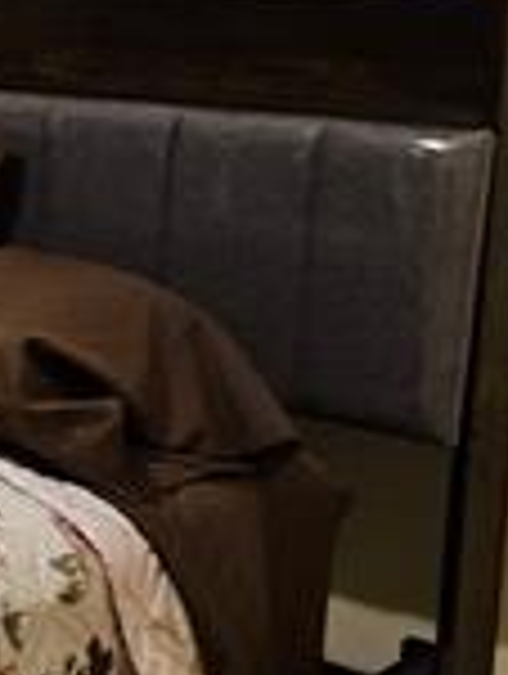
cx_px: -459
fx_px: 1795
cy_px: 248
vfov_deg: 21.2
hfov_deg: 14.0
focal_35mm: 92
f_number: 1.8
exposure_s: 1/40
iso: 500
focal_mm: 5.4
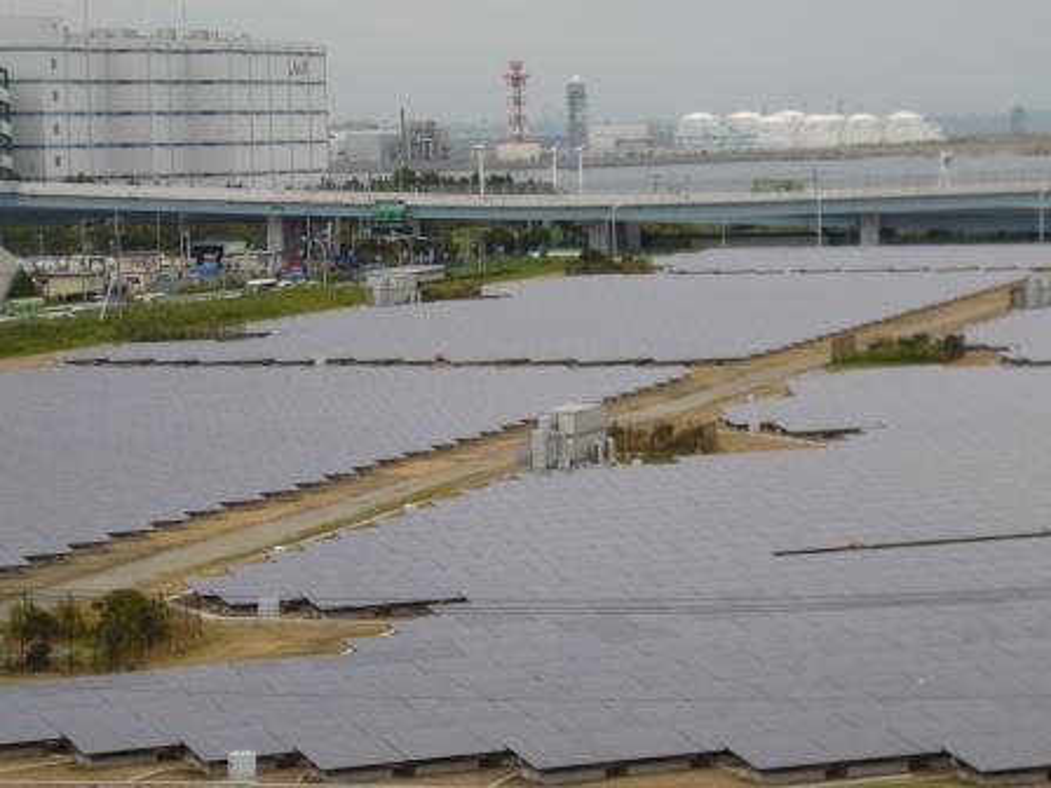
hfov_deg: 14.8
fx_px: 4038
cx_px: 526
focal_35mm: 133
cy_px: 394
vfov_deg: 11.1
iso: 125
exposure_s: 1/125
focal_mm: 21.5
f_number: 6.9
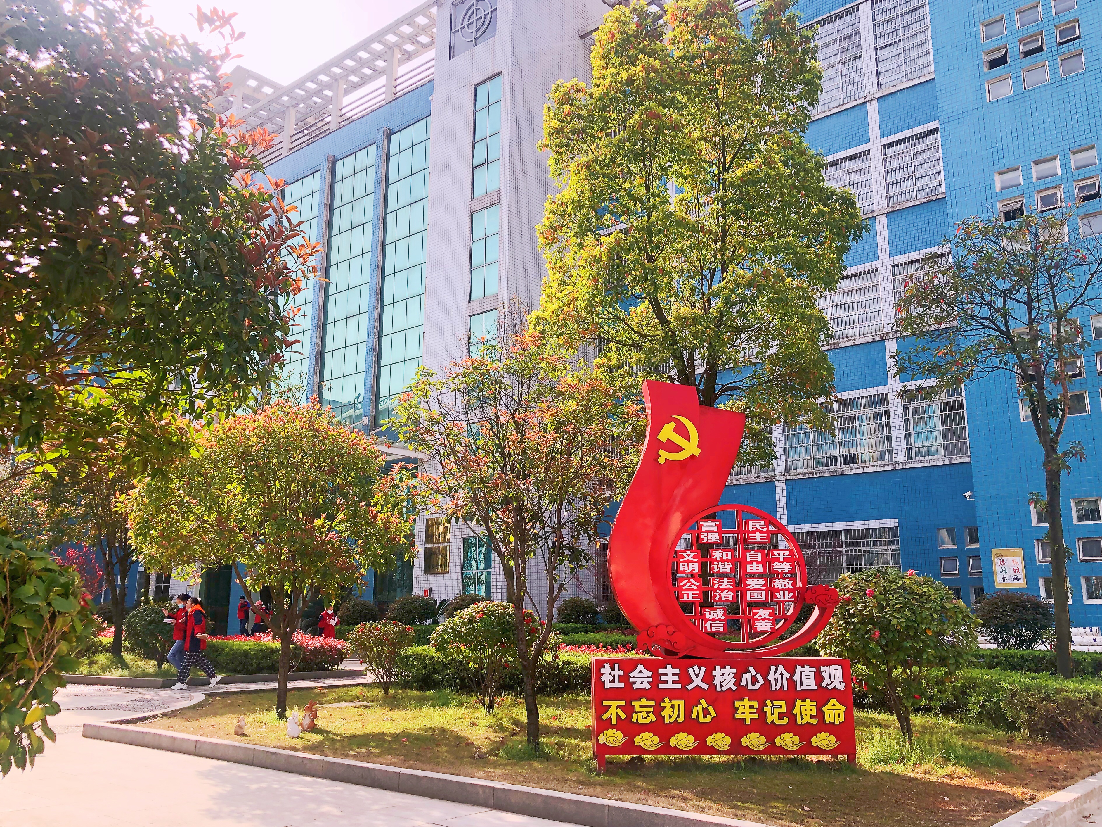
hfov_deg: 58.3
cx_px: 561
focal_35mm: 31
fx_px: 987
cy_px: 407
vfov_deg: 45.4
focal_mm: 3.99
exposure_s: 1/578
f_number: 1.8
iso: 20
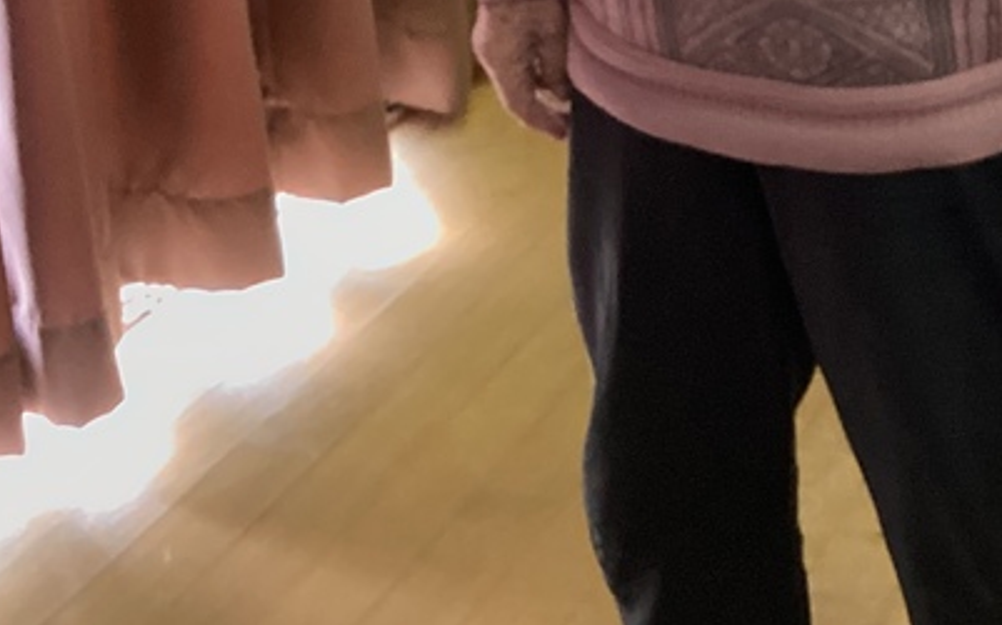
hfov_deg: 24.4
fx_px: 2238
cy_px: -305
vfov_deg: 14.8
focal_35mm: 82
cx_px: 937
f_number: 2.4
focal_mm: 3.3
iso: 250
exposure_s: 1/40
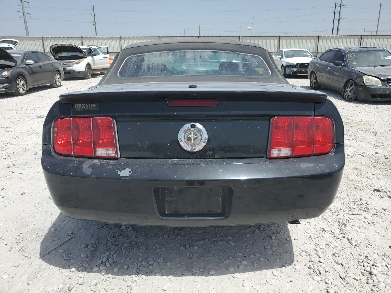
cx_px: 196
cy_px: 146
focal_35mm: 26
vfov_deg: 53.1
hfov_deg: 67.3
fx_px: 294
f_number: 1.5
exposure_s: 1/5000
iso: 50
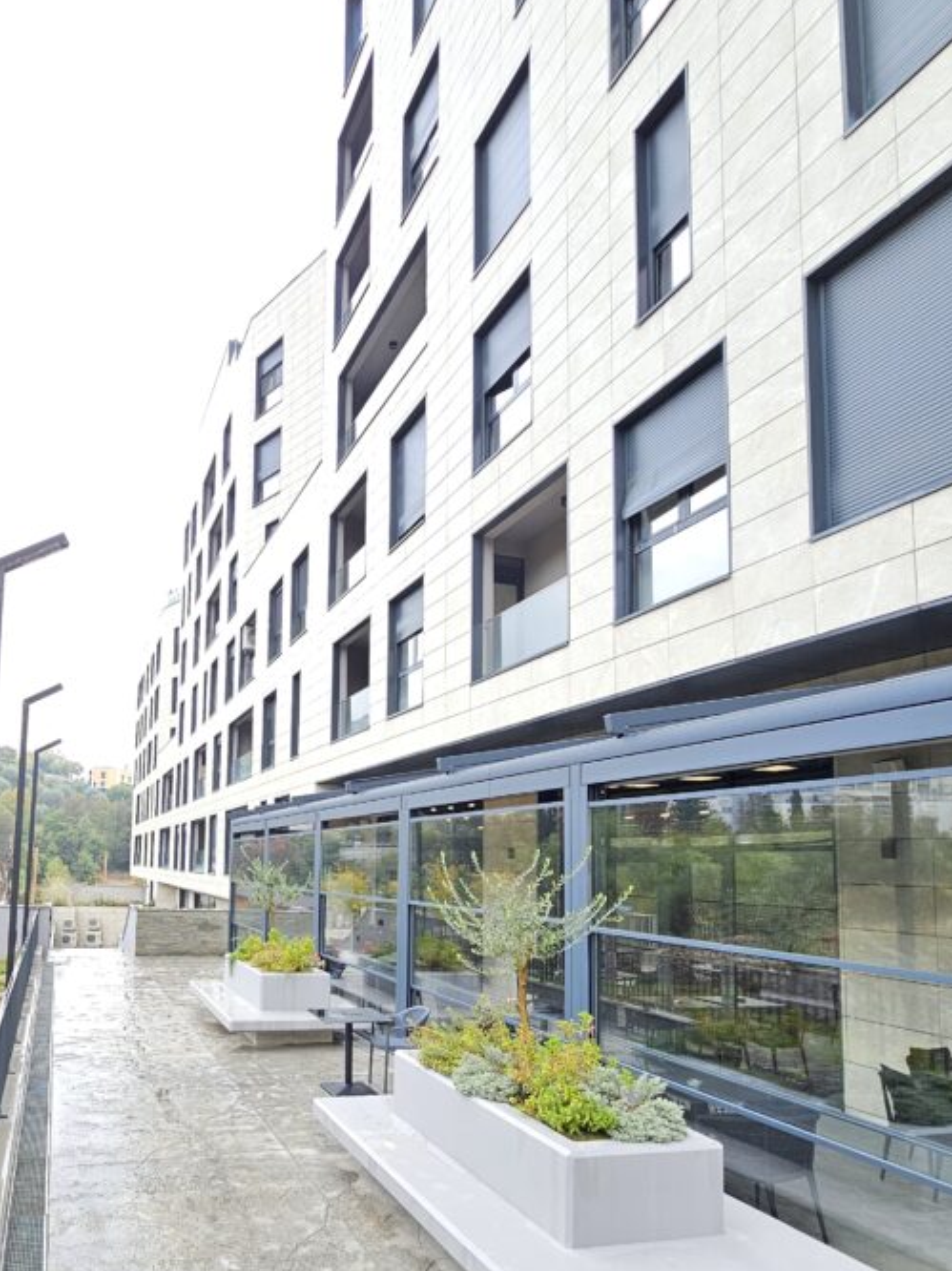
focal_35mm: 20
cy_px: 800
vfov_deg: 80.2
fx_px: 734
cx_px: 259
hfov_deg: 62.8
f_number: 2.2
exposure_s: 1/190
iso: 100
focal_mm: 2.2
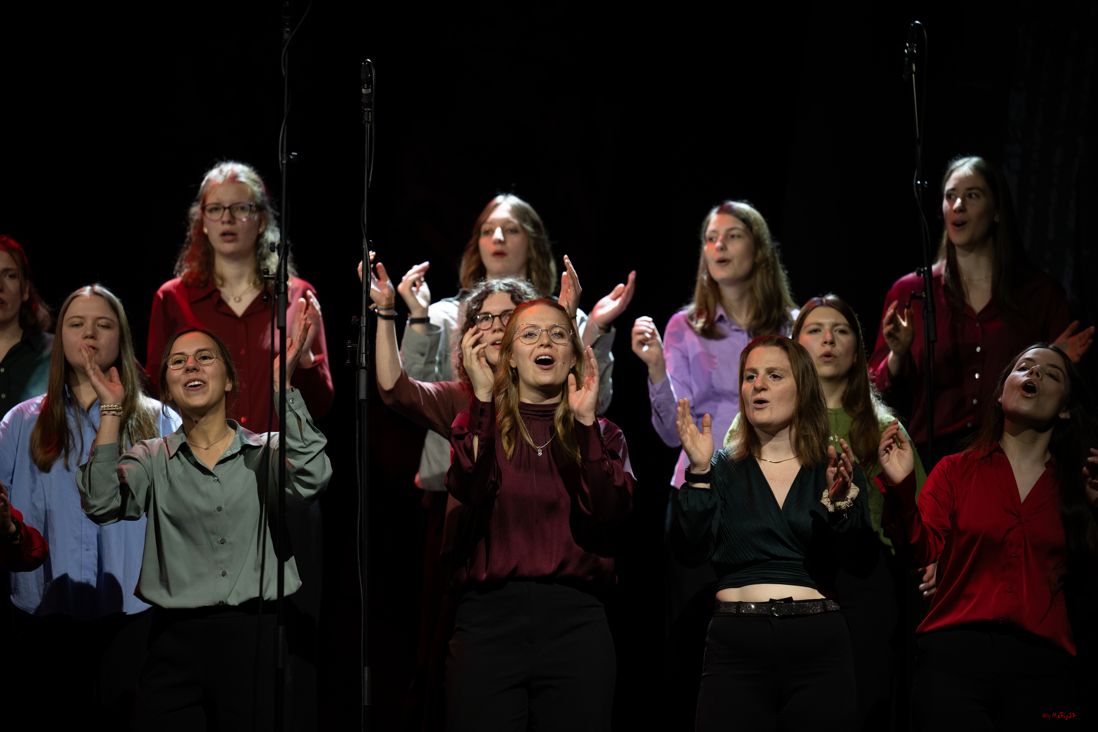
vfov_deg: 7.2
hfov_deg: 10.8
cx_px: 549
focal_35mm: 190
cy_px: 366
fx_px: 5795
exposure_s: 1/500
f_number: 3.2
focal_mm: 190
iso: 1000
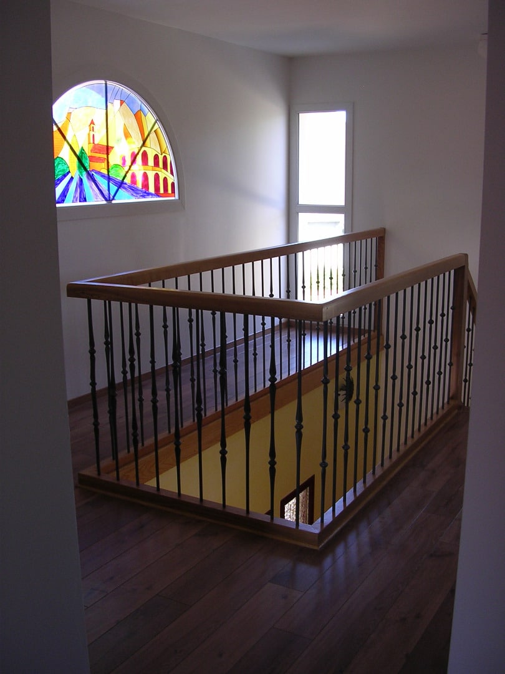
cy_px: 337
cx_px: 252
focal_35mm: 38
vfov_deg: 49.0
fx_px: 739
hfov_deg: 37.7
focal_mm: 5.8
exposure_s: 1/50.3
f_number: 2.8
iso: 100
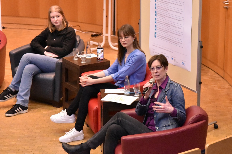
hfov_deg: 22.9
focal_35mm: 89
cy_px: 80
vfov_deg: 15.3
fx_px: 573
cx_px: 114
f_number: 4.5
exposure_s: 1/200
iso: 12800
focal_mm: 85
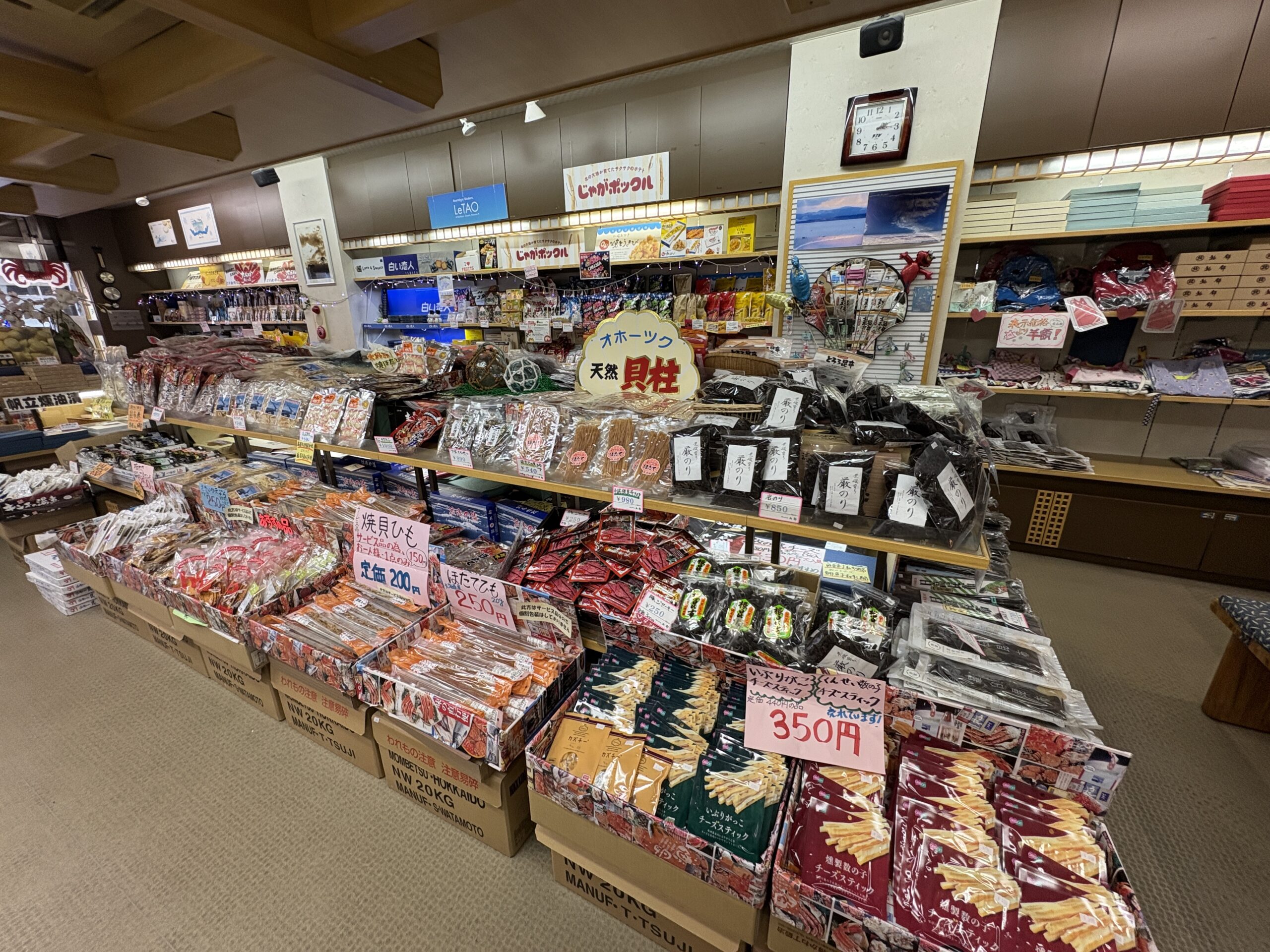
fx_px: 514
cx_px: 635
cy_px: 476
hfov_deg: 102.1
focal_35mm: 14
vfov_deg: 85.7
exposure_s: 1/100
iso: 200
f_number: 2.2
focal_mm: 2.22
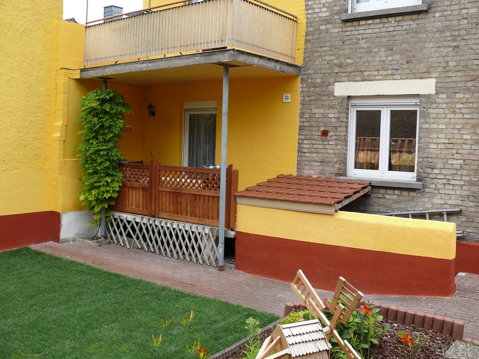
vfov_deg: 40.7
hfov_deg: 52.6
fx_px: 484
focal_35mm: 35
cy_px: 180
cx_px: 240
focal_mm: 7.4
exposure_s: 1/200
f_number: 4
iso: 100
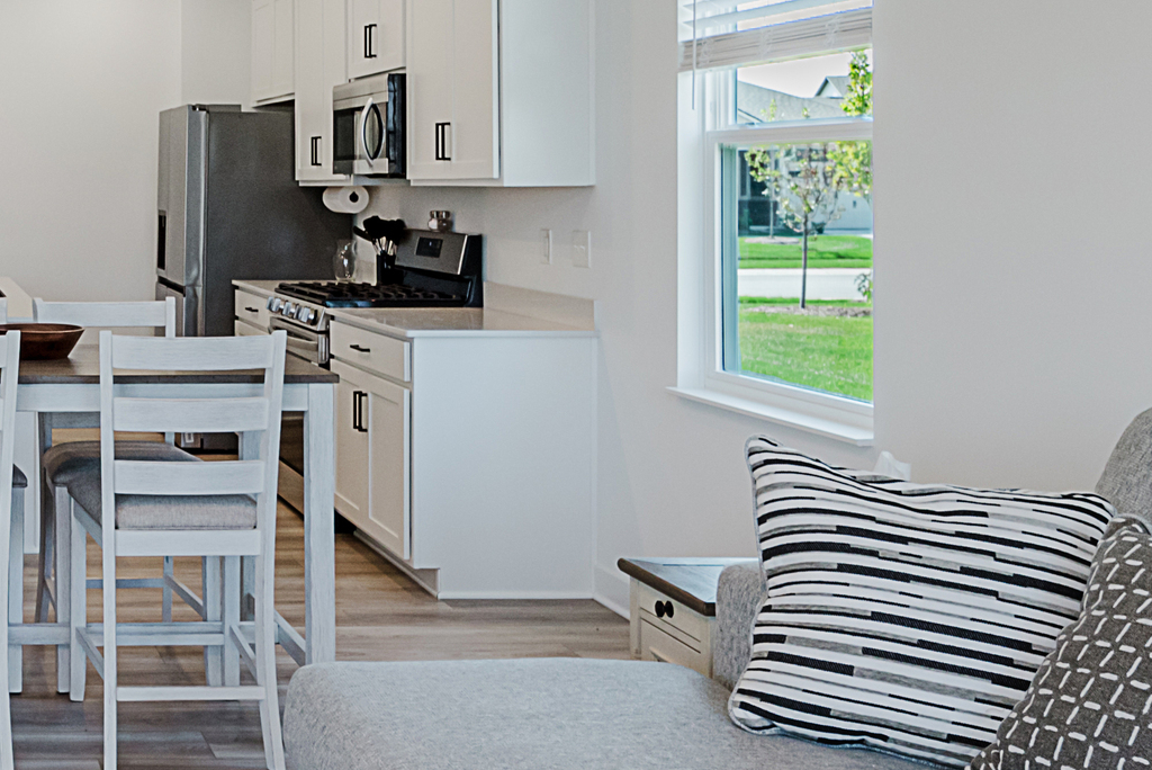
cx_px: -128
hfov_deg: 36.5
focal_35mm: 45
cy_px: 141
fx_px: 1441
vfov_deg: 29.2
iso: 320
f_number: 5.6
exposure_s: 1/125
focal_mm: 15
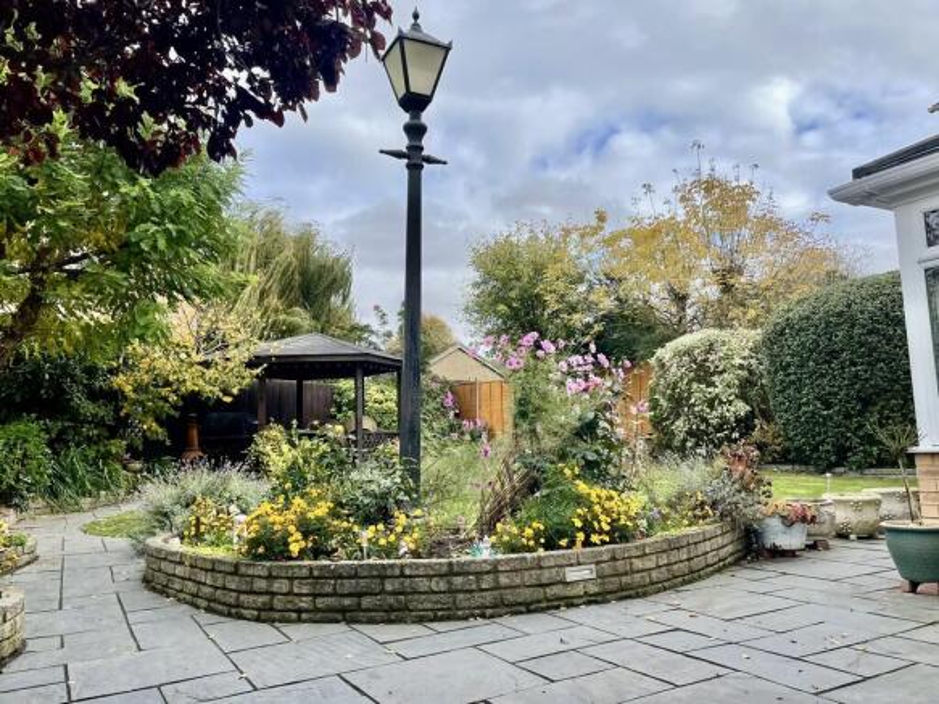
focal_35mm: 26
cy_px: 352
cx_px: 470
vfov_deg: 53.0
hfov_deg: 67.3
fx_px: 705
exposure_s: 1/1770
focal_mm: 4.2
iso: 32
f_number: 1.6
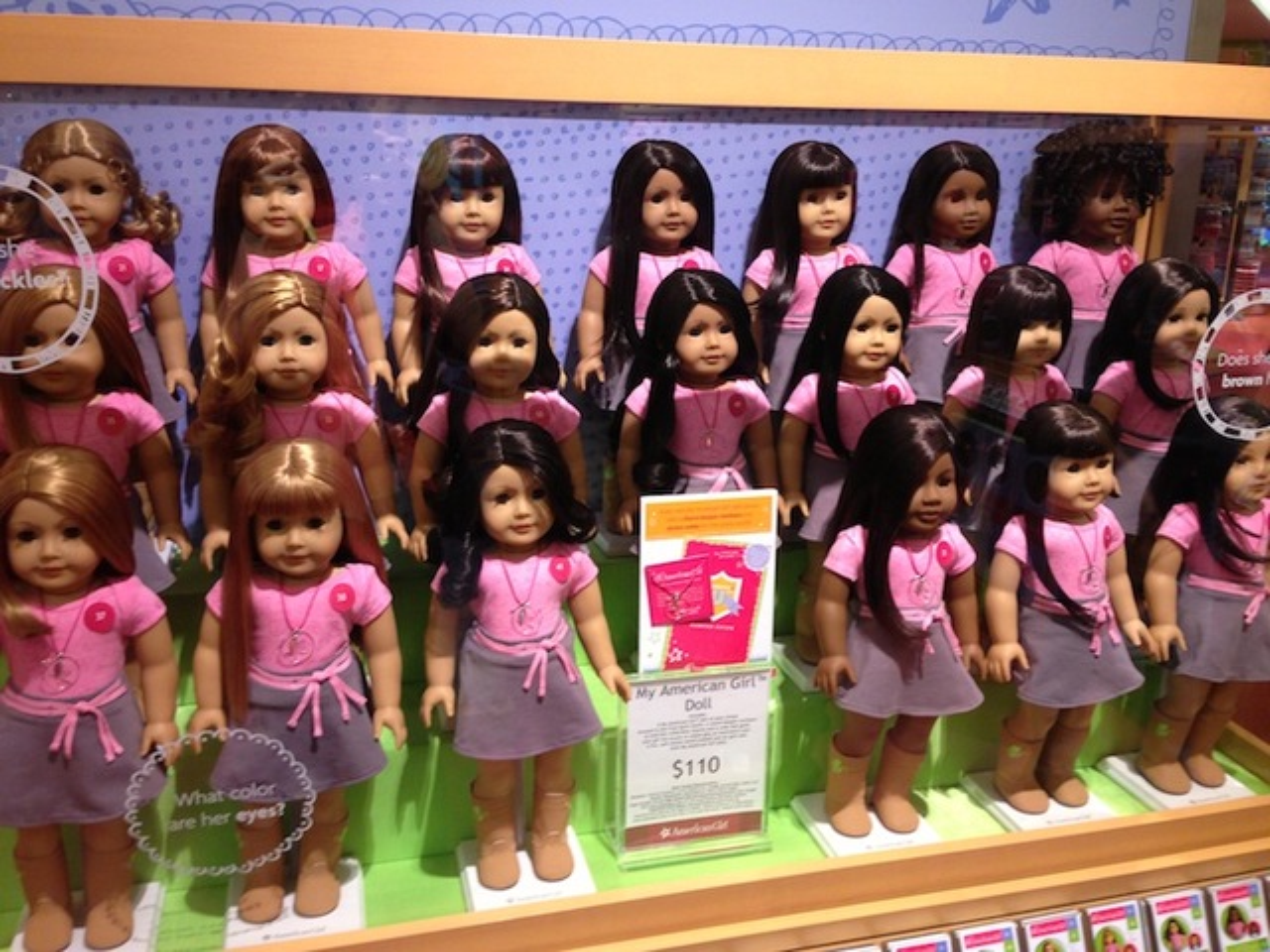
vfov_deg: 42.9
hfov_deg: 55.4
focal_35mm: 33
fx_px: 1211
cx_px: 635
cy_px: 476
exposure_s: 1/20
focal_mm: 4.13
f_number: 2.4
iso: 100
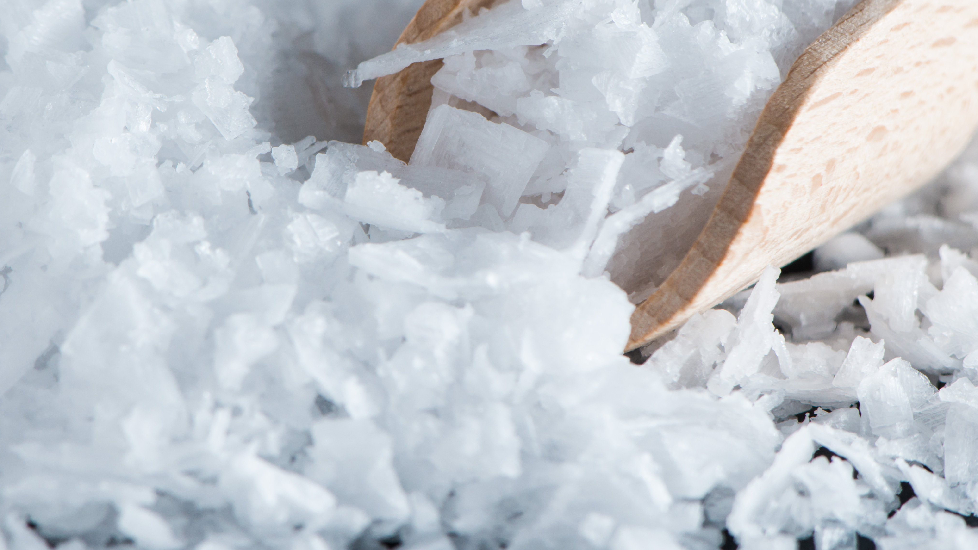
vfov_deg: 6.1
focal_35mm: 199
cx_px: 478
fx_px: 5161
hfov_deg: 10.8
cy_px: 159
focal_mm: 105
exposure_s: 1/160
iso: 200
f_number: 13
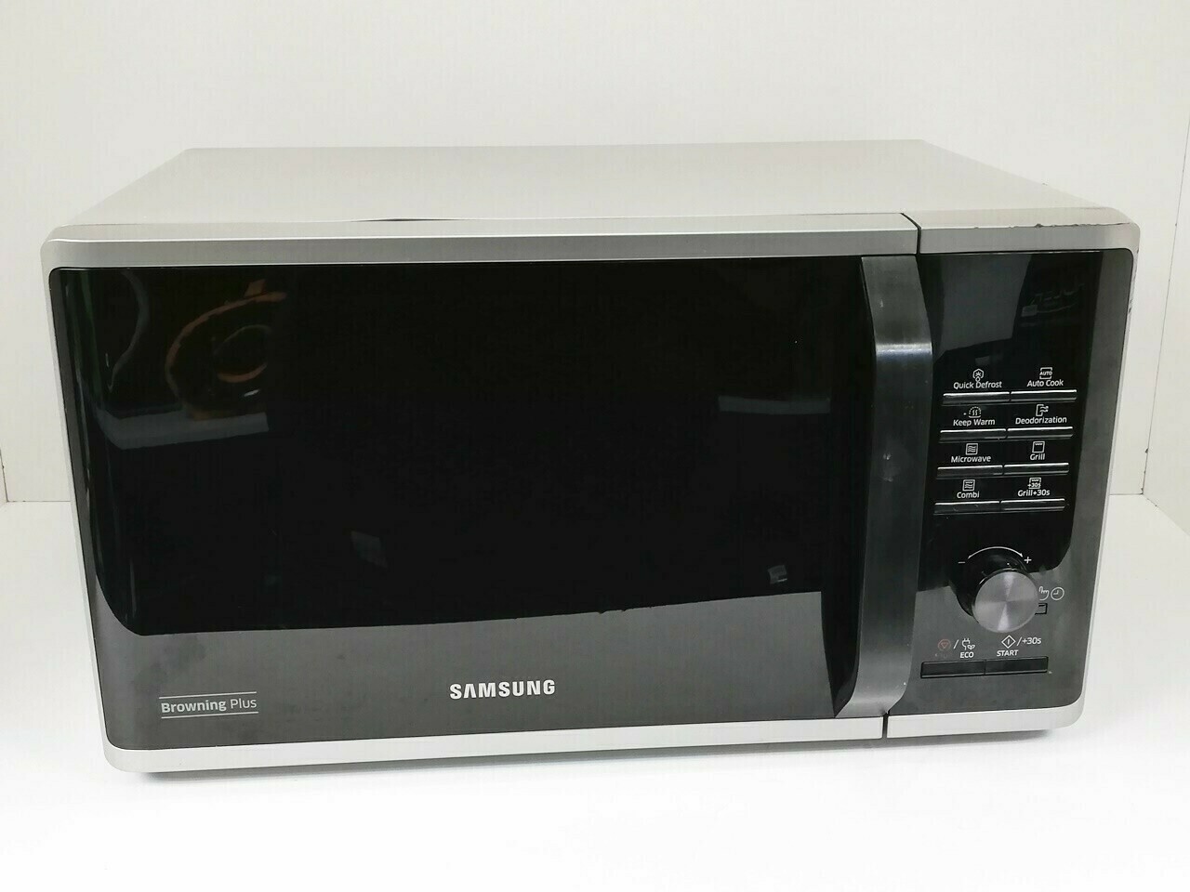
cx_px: 595
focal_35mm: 39
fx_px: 1341
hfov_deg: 47.9
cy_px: 446
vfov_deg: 36.8
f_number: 2.2
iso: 200
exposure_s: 1/33.3
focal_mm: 3.81
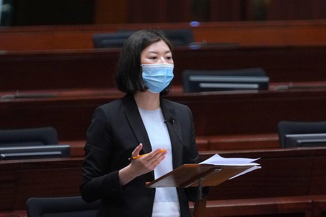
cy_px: 108
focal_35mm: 200
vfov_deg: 6.9
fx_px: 1811
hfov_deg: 10.3
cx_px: 163
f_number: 2.8
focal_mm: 200
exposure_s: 1/200
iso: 3200
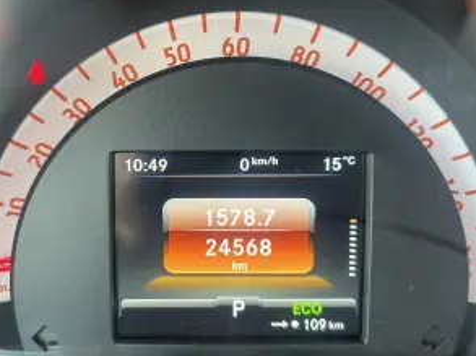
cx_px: 187
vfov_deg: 44.0
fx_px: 439
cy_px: 161
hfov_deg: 56.4
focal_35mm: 32
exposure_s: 1/99
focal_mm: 5.7
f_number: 1.5
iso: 125
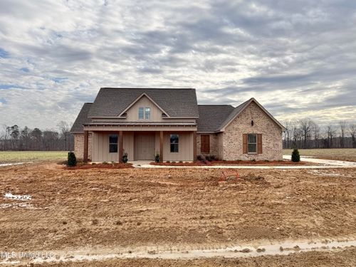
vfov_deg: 56.8
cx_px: 178
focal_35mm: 24
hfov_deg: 71.6
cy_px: 134
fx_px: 247
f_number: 1.78
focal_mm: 6.76
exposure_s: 1/5319
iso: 80
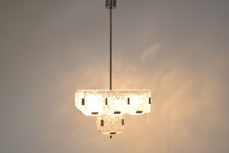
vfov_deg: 29.3
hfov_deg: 42.7
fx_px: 293
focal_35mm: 46
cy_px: 77
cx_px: 115
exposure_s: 1/200
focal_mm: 30
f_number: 7.1
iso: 1600
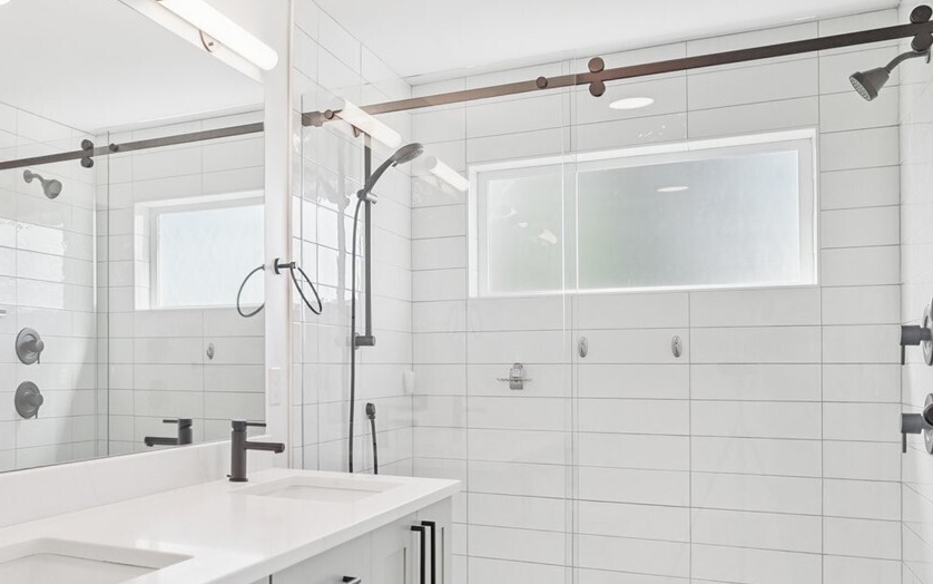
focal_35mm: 33
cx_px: 173
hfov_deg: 53.8
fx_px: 839
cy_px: 376
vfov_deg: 38.0
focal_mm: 16
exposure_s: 1/80
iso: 800
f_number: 8
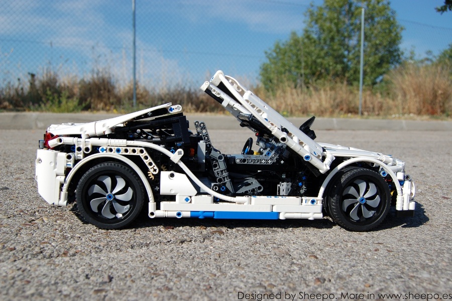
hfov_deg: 55.1
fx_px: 433
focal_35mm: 34
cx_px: 226
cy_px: 150
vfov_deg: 38.3
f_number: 5.6
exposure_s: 1/1000
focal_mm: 23
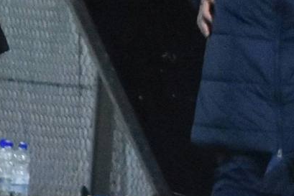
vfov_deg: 1.1
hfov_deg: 1.6
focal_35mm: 1266
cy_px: 45
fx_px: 10342
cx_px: 237
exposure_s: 1/800
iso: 2500
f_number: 2.8
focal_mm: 180
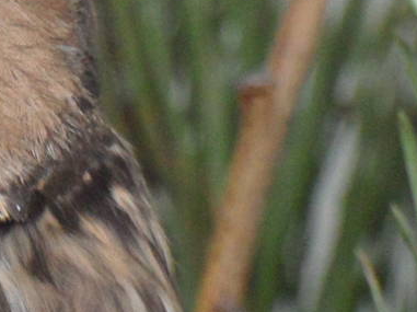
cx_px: -183
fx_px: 15176
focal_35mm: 1261
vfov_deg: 1.2
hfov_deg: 1.6
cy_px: -122
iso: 400
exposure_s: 1/10
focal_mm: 49.4
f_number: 5.4
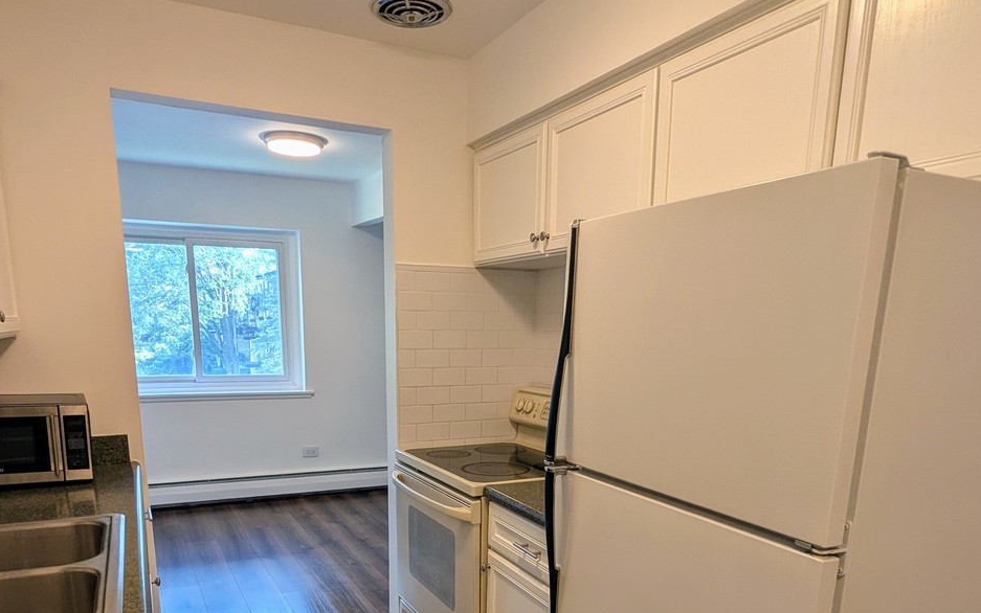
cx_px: 471
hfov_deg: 70.4
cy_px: 495
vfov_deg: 45.1
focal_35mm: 26
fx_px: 695
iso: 56
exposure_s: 1/60
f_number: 2.2
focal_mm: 2.35
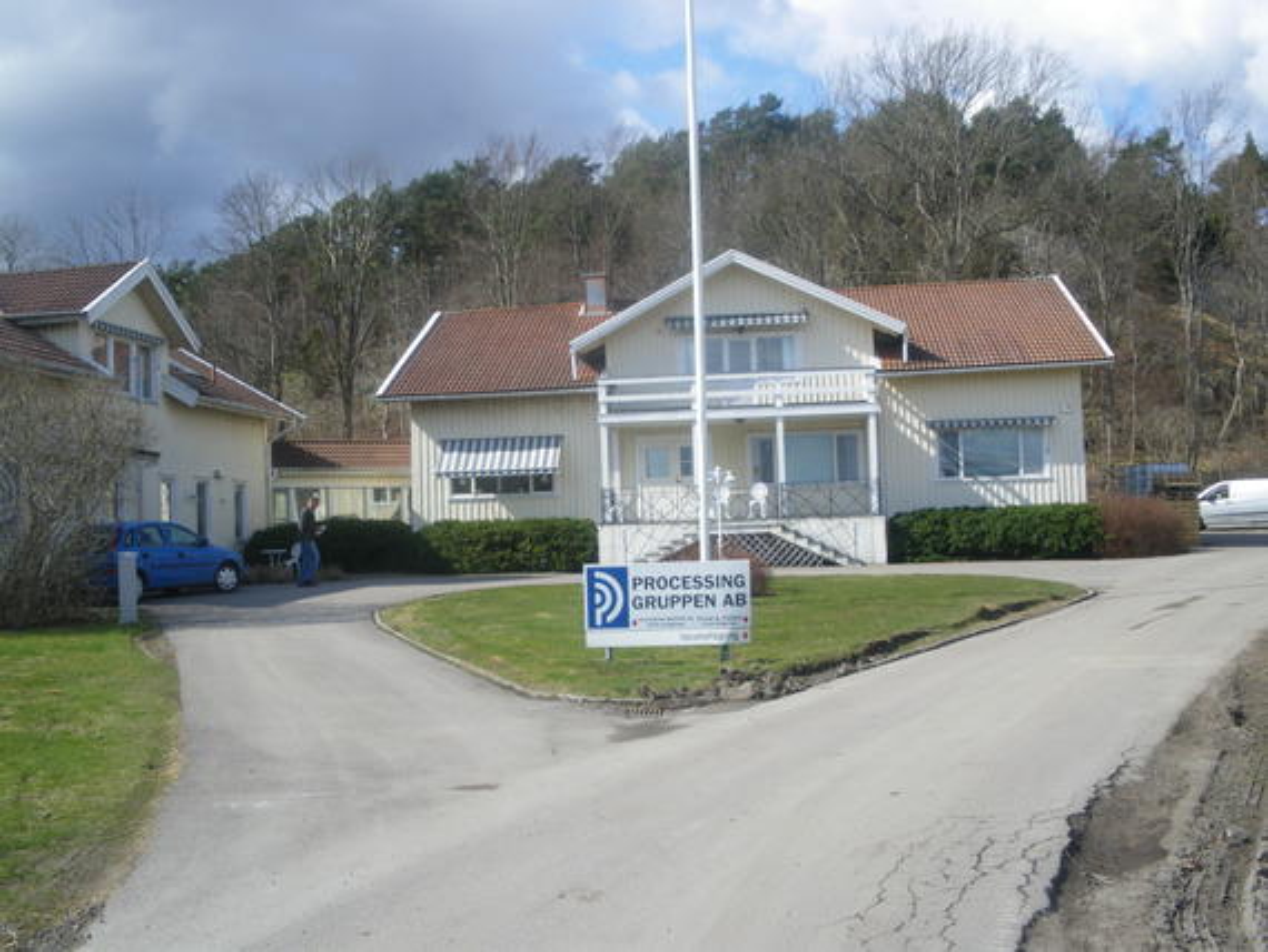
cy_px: 476
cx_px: 634
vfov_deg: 39.7
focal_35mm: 36
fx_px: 1319
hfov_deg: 51.3
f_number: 5.4
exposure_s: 1/200
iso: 64
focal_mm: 6.3
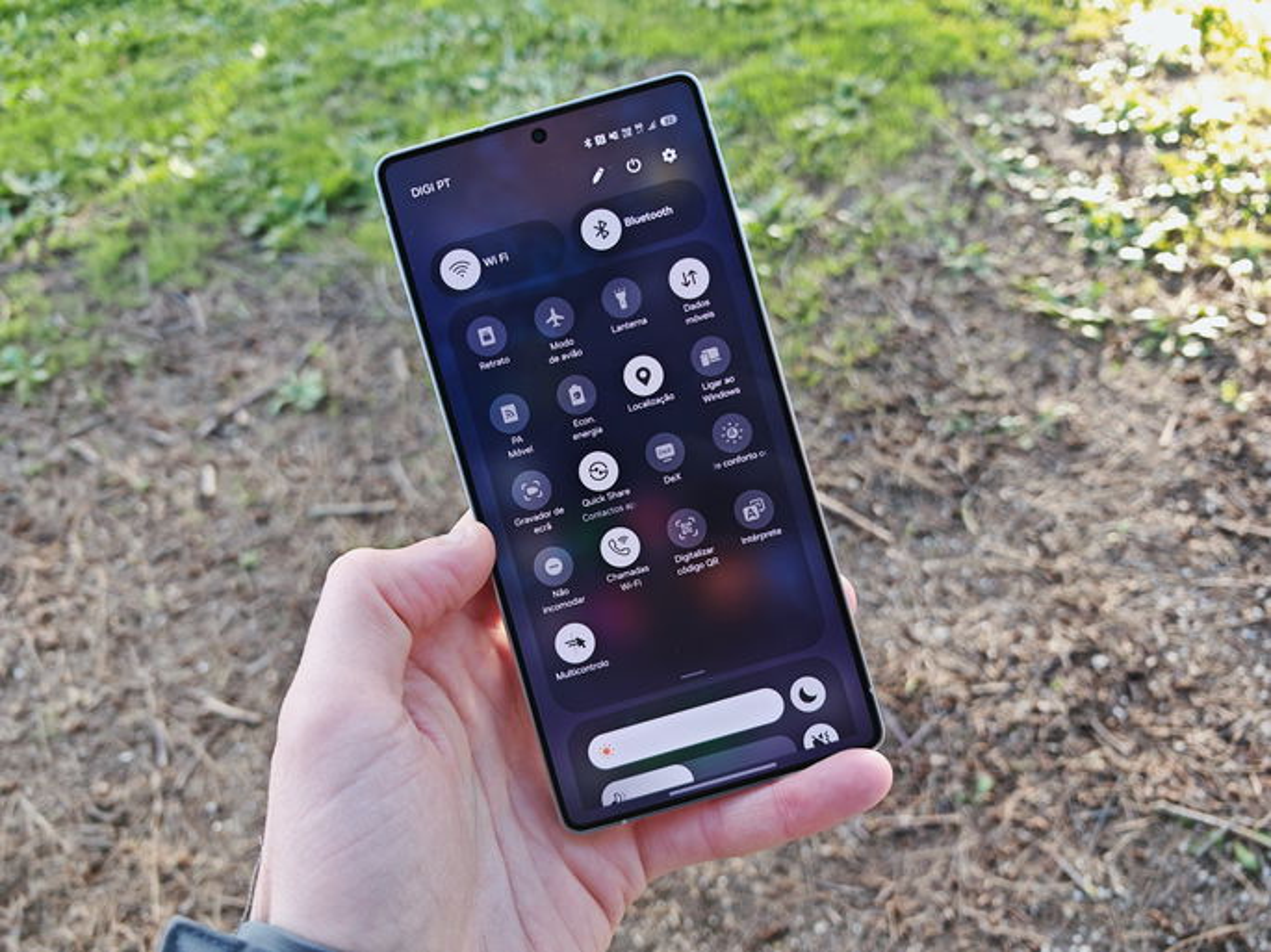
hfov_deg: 71.6
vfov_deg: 56.8
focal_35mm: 24
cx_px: 636
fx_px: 881
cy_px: 476
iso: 100
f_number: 2
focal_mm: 6.83
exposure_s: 1/110
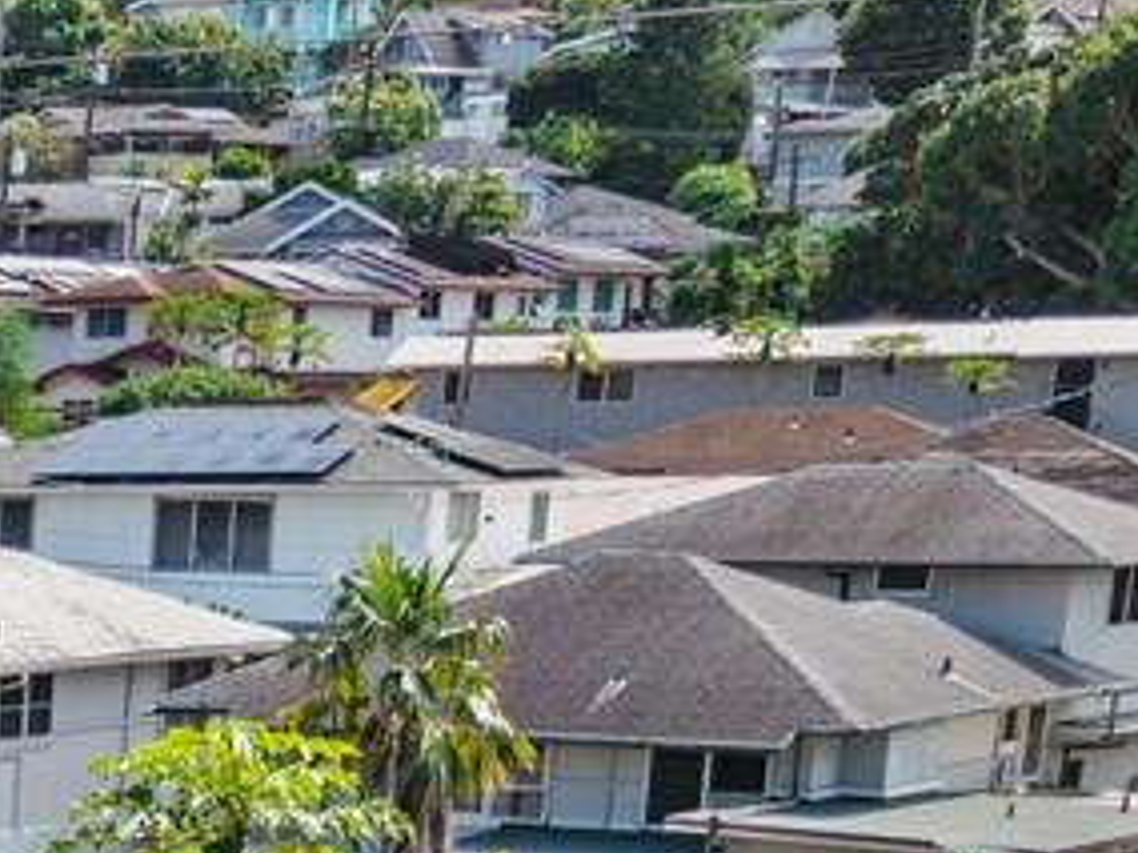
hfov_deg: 13.4
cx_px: -777
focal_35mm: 135
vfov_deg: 9.6
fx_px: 4438
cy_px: 2094
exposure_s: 1/60
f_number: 1.8
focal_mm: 8.67
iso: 200
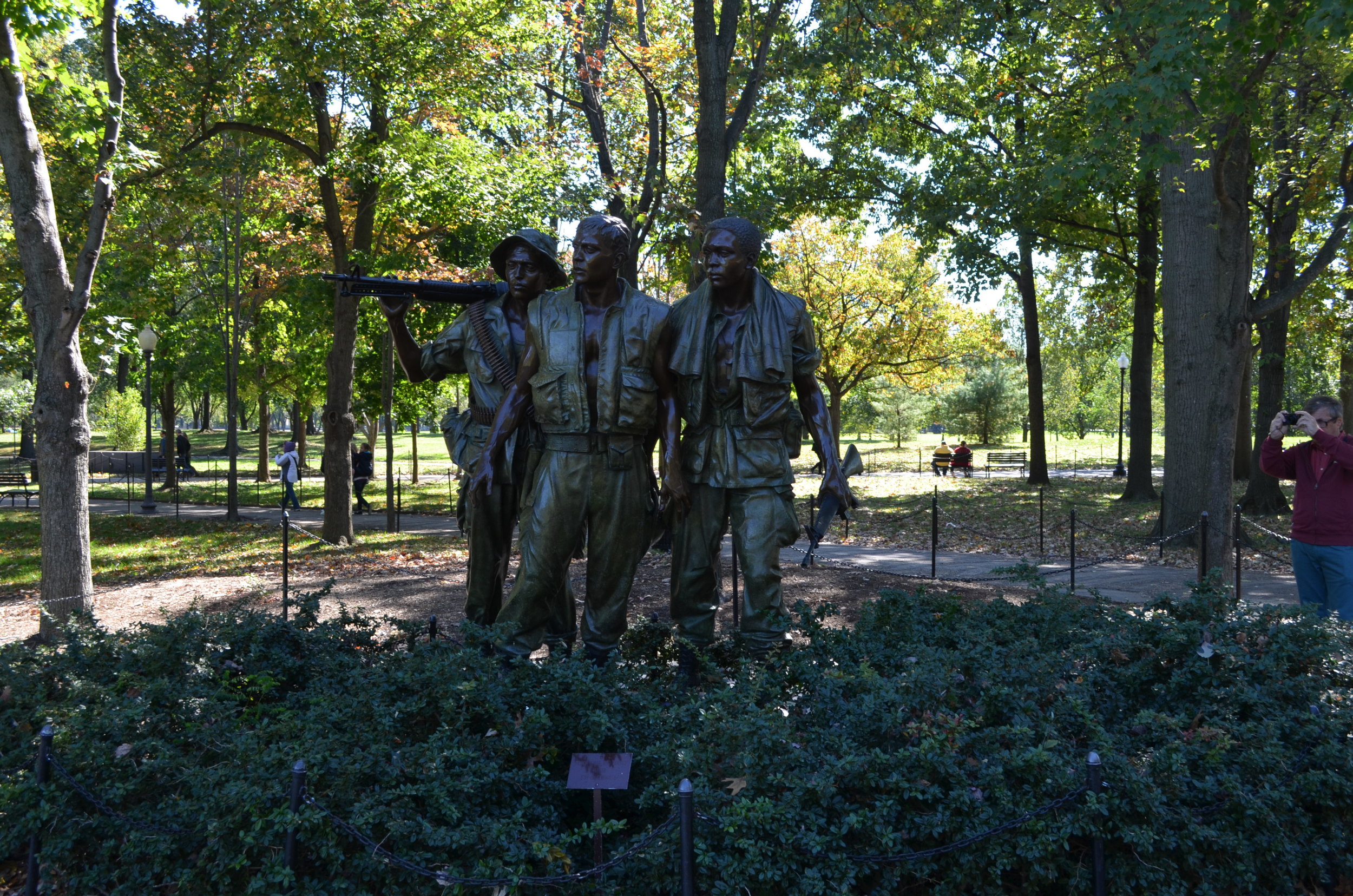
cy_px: 448
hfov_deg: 57.3
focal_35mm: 33
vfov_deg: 39.8
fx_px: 1238
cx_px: 676
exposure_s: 1/125
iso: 250
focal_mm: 22
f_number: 5.6
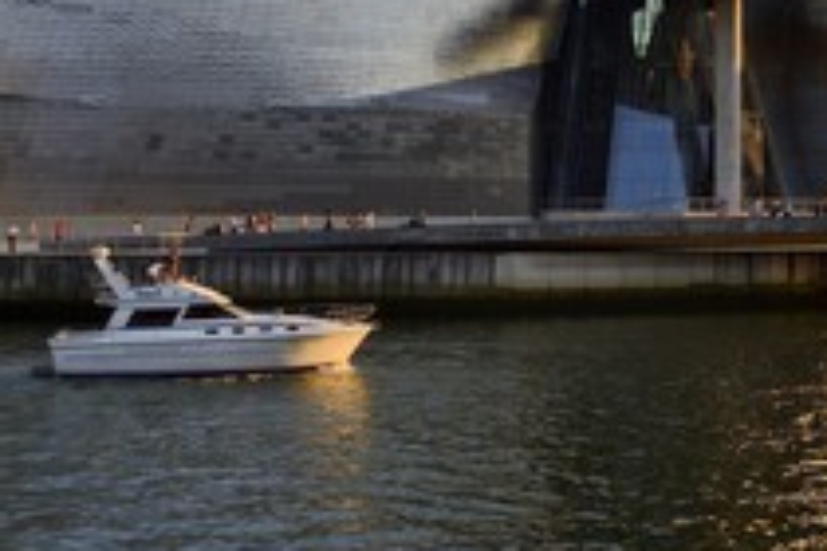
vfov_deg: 23.9
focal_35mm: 56
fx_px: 1286
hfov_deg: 35.6
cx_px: 441
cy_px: 126
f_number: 9
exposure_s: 1/160
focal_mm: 28
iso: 200
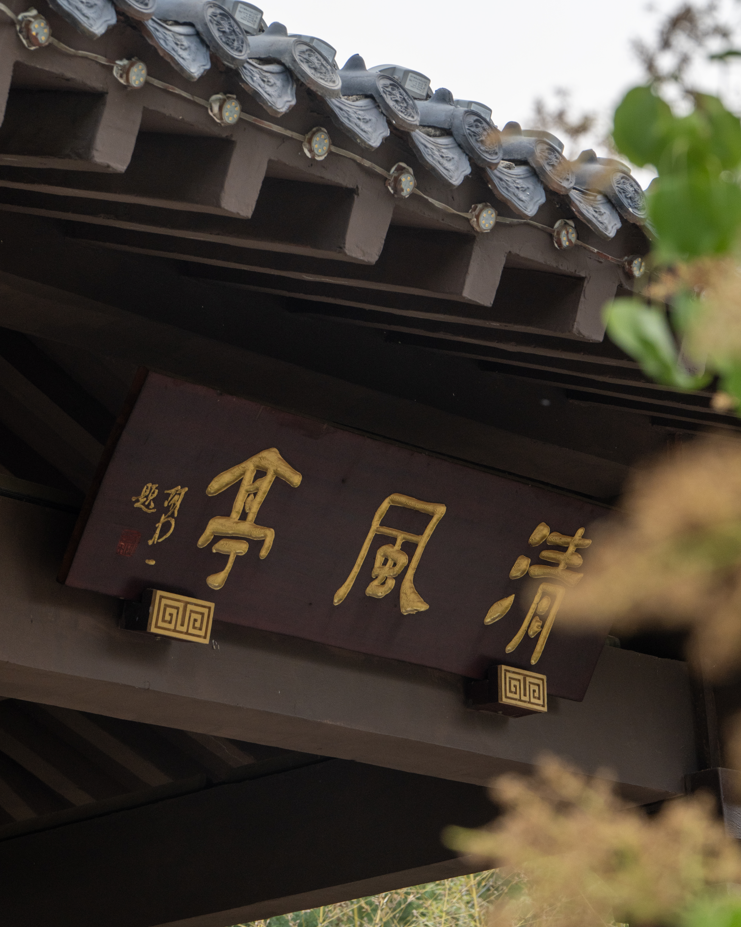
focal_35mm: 115
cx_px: 370
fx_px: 3152
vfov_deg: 16.7
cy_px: 465
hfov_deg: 13.4
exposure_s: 1/125
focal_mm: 68
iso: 320
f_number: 5.6
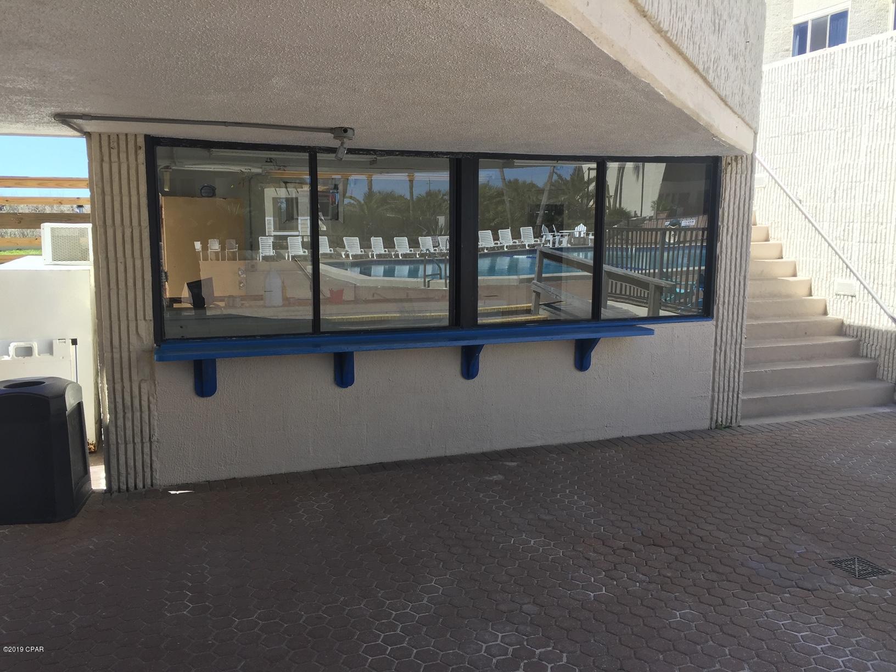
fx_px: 751
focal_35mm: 29
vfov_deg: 48.2
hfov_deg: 61.7
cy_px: 336
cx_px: 448
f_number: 2.2
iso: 32
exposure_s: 1/638
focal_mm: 4.15
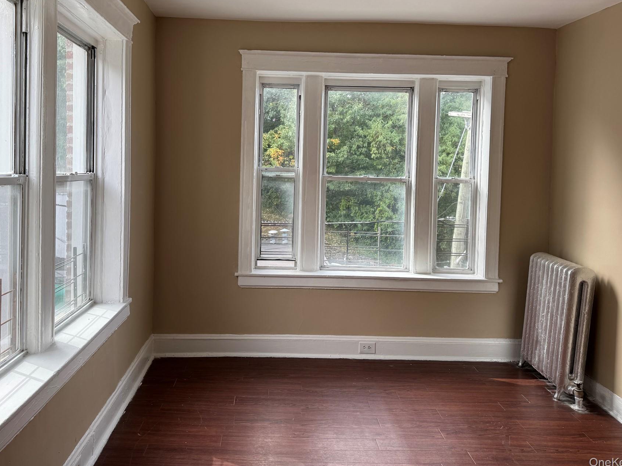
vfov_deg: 48.0
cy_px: 190
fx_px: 521
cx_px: 288
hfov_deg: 61.6
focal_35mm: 29
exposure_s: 1/331
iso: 80
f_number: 1.78
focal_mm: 6.76
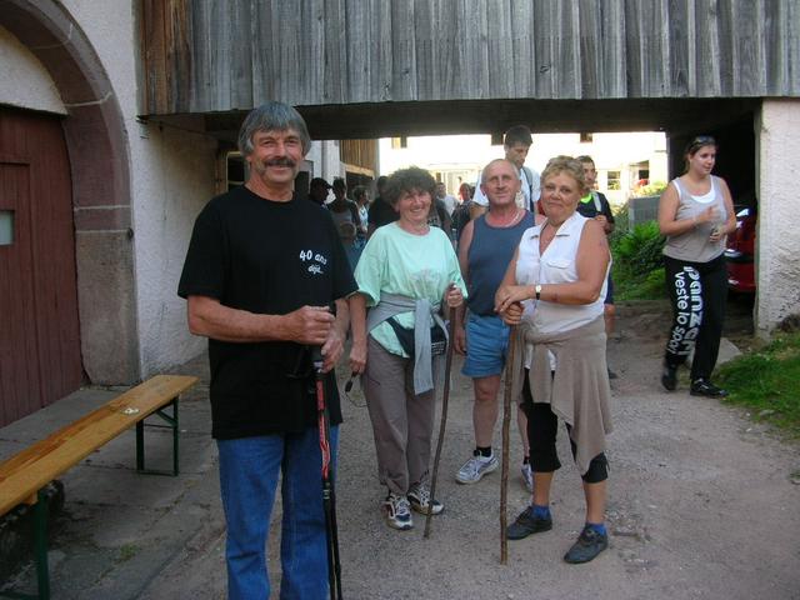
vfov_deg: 40.7
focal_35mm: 35
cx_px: 400
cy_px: 300
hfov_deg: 52.6
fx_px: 809
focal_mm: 5.8
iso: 50
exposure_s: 1/55.6
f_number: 2.8
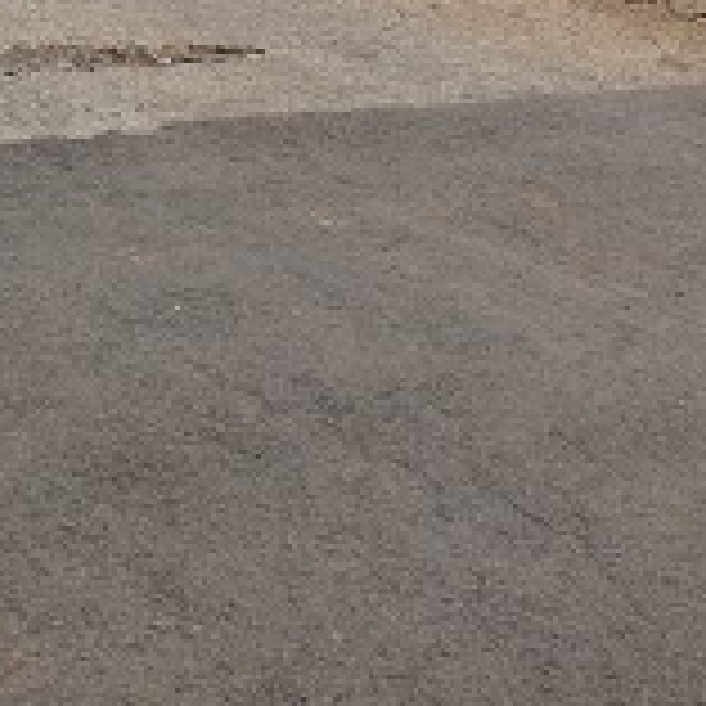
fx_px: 2077
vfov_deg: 17.7
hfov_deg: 18.9
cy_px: -274
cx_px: 29
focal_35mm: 90
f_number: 2.4
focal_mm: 4.32
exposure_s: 1/1268
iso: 50
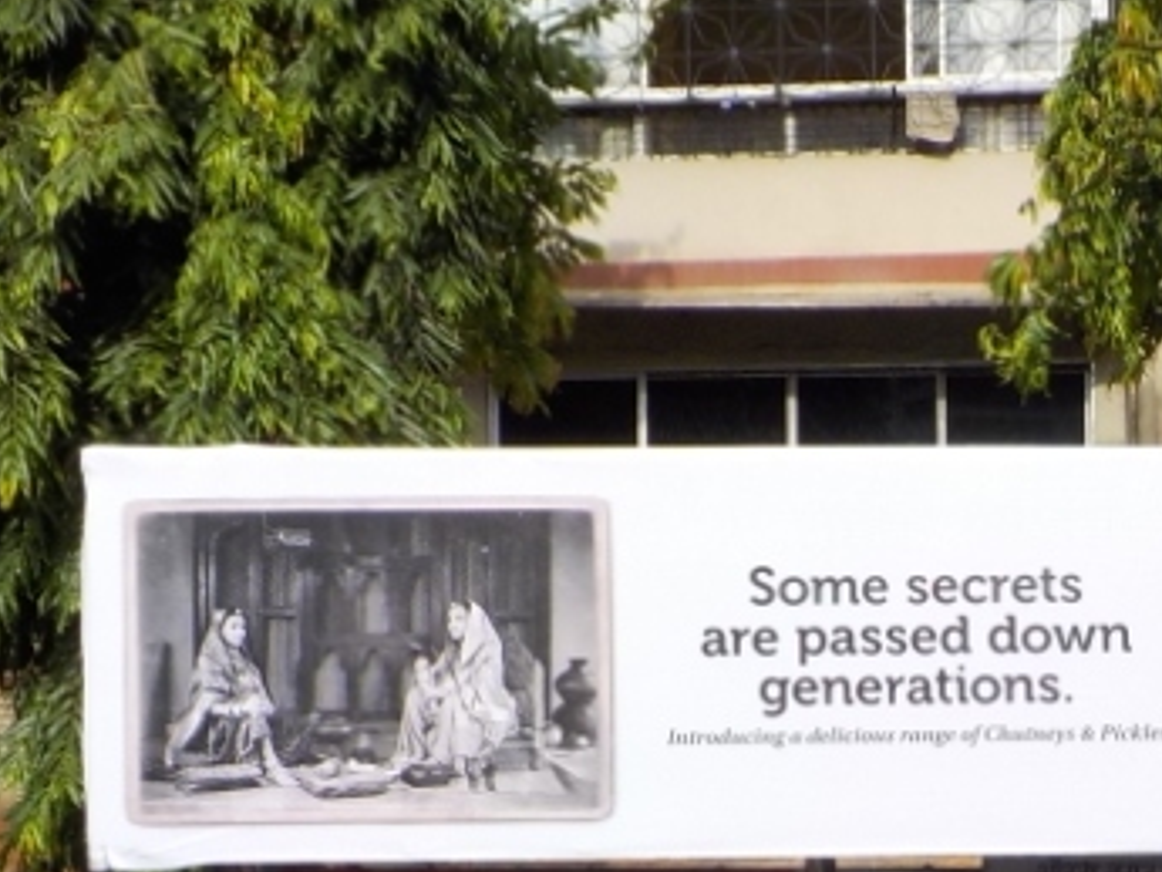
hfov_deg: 21.4
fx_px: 2989
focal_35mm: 89
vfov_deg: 16.1
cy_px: 1000
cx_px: 1111
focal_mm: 4.1
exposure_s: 1/640
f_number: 3.3
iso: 125
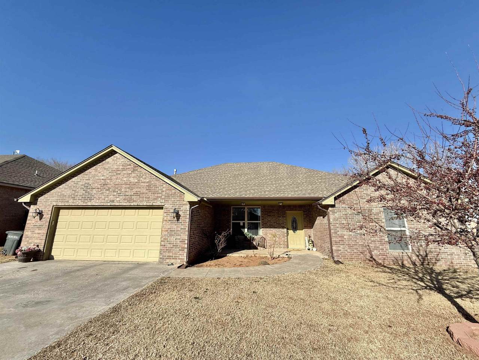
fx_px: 194
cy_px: 180
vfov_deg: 85.7
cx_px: 240
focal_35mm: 14
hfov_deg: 102.1
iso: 50
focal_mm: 2.22
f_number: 2.2
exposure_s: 1/2165
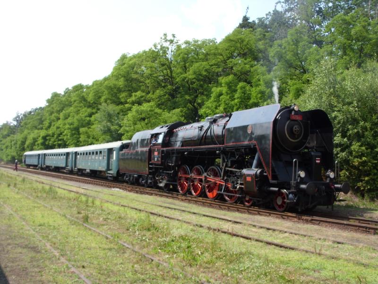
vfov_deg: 37.7
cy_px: 142
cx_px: 189
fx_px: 415
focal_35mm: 38
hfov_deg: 49.0
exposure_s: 1/228
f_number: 4.9
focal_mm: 6.3
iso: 50
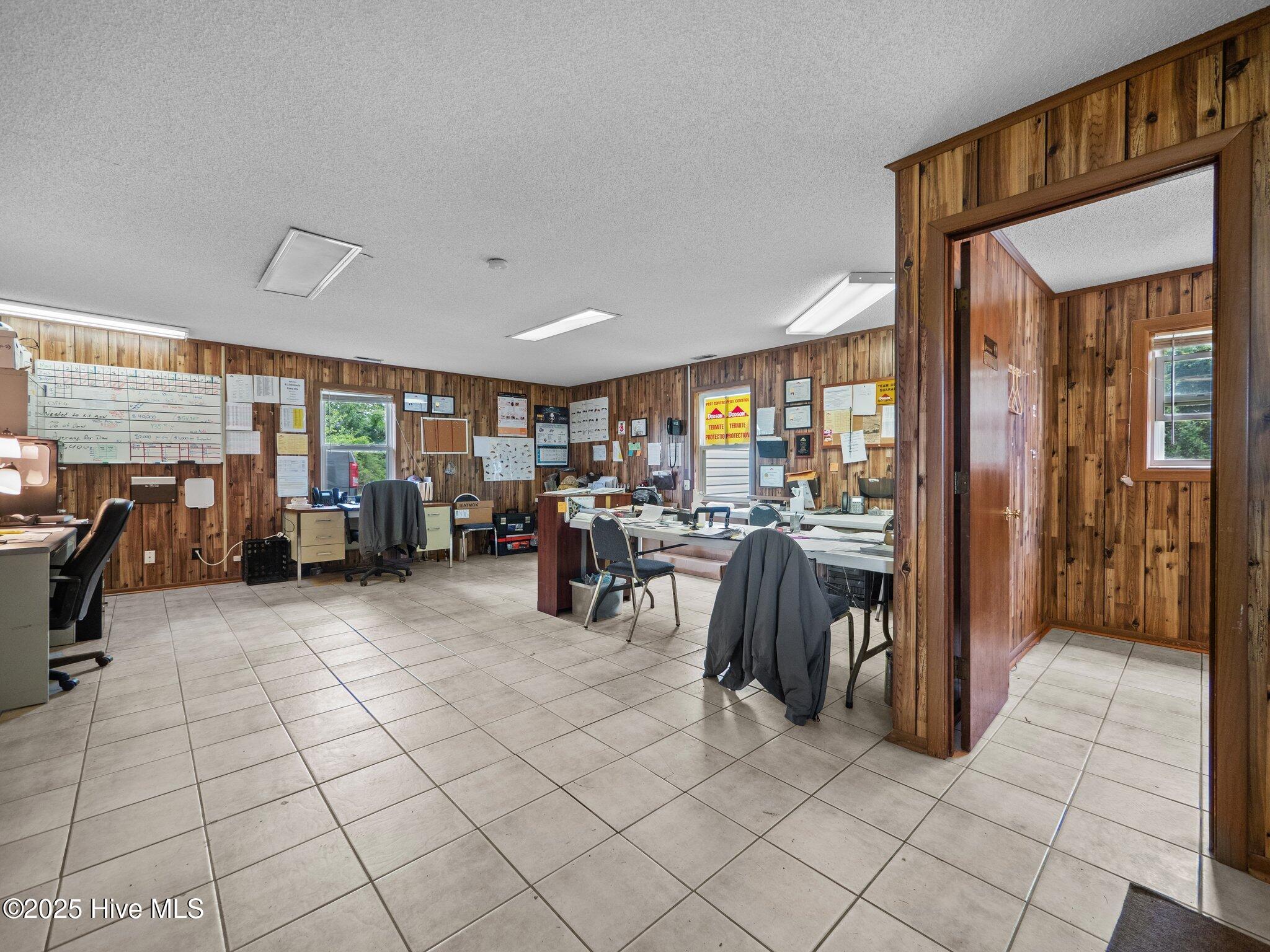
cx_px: 635
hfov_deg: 102.1
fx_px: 514
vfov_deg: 85.7
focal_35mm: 14
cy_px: 476
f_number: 4
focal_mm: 7
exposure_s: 1/20
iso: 400
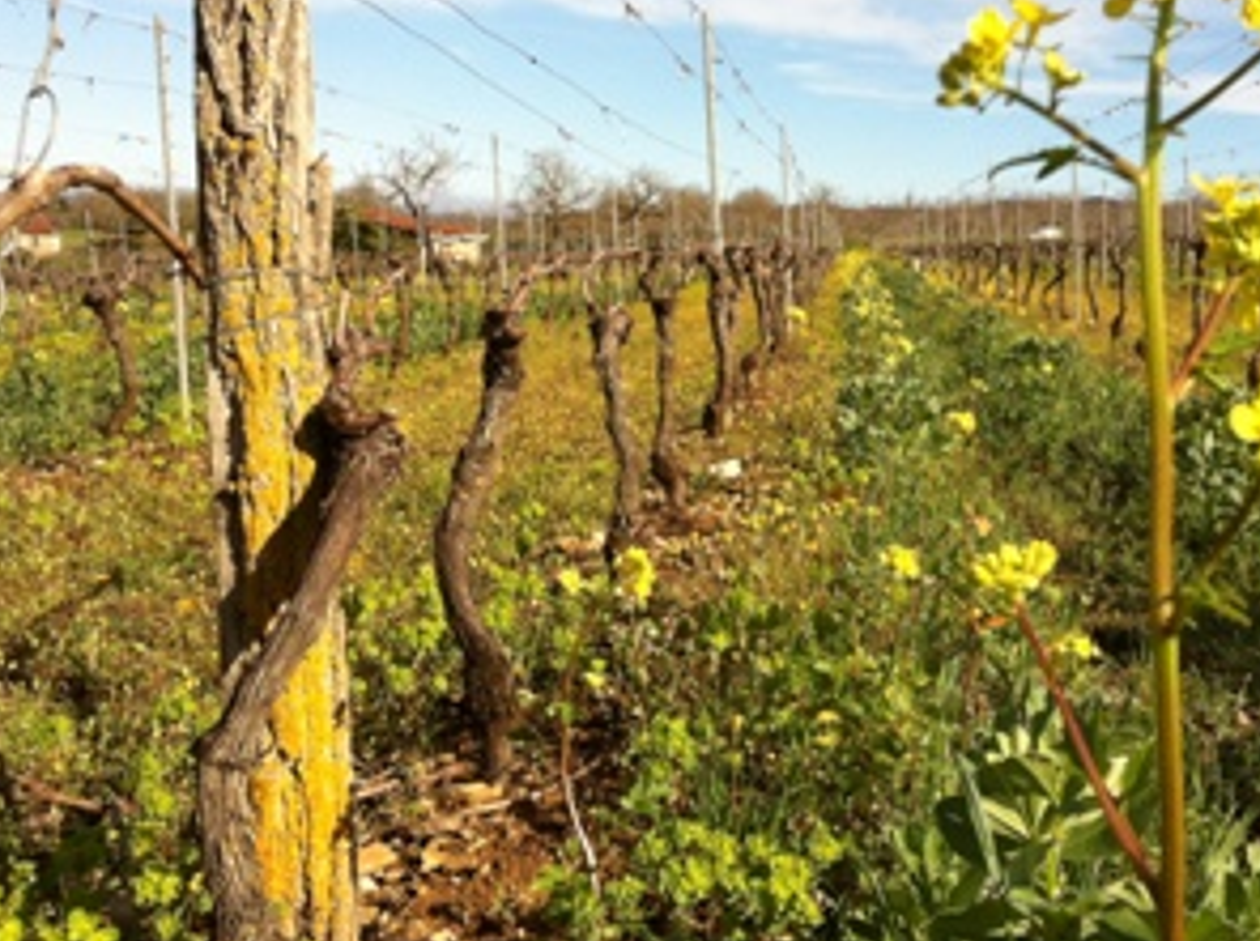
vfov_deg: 27.4
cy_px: 368
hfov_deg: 36.0
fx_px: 1926
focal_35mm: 53
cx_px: 792
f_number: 2.8
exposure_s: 1/1436
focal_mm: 3.85
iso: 80
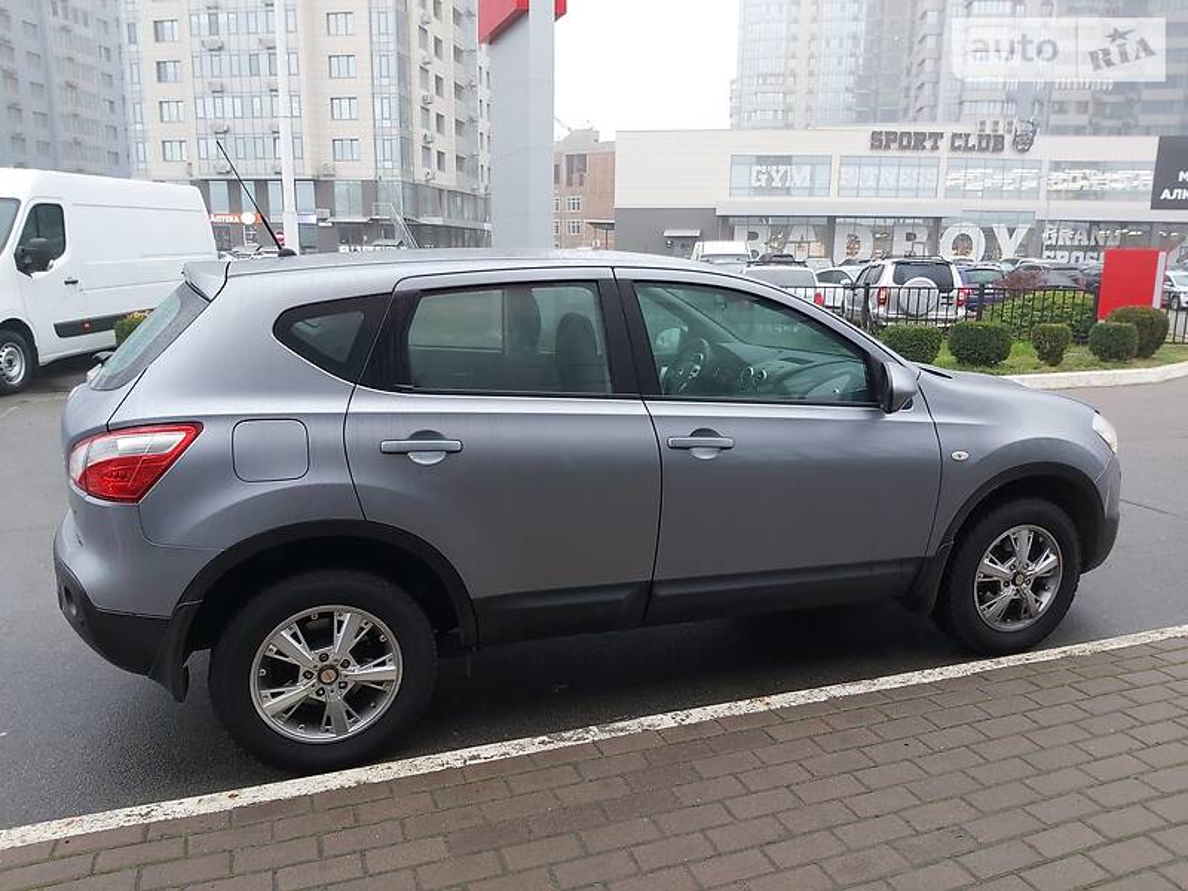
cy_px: 446
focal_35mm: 26
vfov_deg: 53.1
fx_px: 892
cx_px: 594
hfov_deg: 67.3
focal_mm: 3.9
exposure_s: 1/60
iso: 100
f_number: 1.7
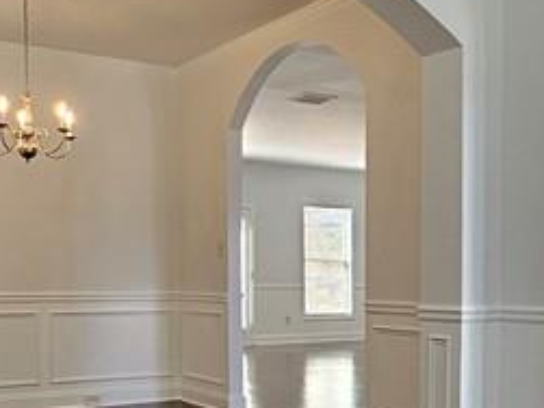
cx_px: 373
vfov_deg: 27.1
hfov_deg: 35.7
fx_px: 833
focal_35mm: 53
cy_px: 317
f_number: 2.2
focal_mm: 1.7
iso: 125
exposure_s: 1/60
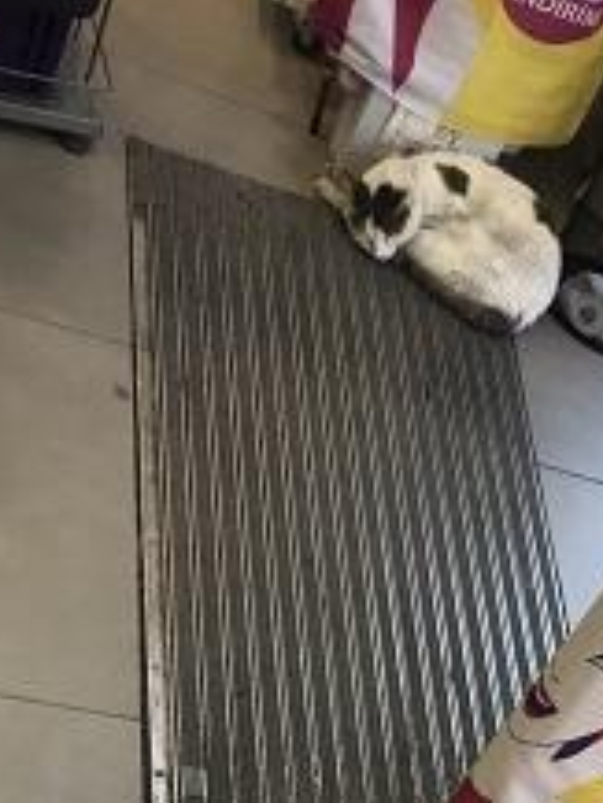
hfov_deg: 21.7
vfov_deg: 25.9
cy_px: 958
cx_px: 485
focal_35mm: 67
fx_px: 1555
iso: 25
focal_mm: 4
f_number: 1.8
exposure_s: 1/50
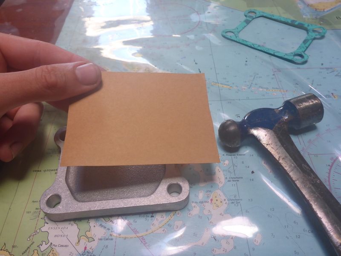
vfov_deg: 49.7
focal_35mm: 28
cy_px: 128
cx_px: 170
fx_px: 276
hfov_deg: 63.4
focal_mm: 4.9
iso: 200
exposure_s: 1/60
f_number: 3.3
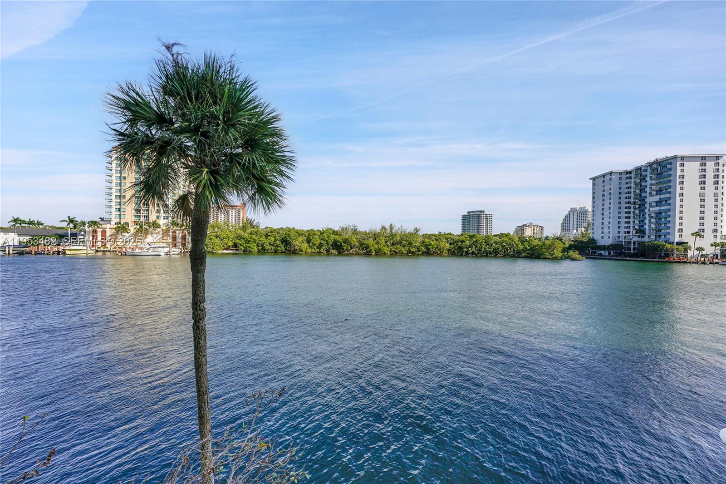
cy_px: 242
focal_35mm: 14
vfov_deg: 81.2
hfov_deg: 104.3
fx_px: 282
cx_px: 363
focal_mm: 14
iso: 125
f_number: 8
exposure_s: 1/250
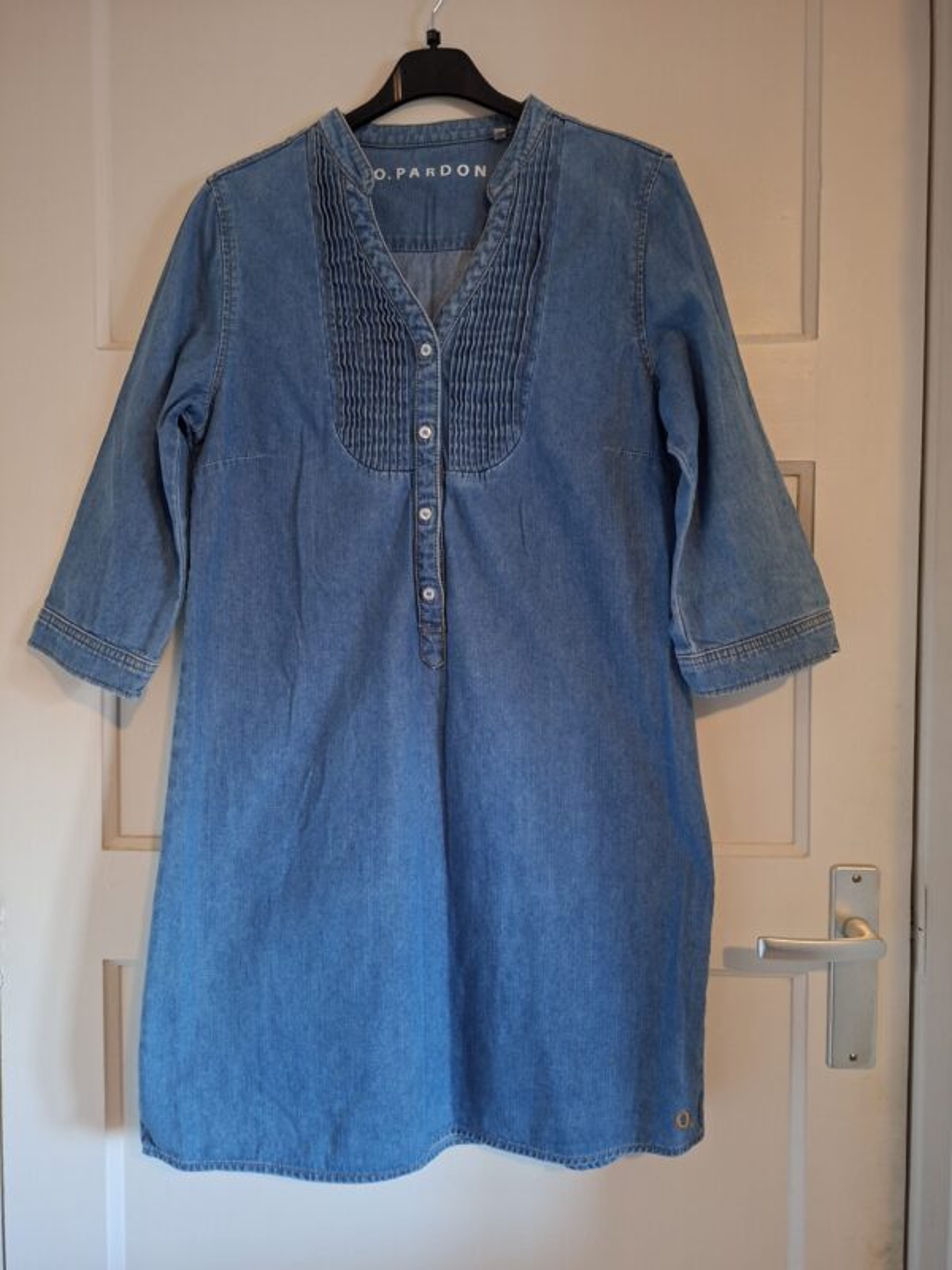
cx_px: 476
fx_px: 843
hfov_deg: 58.9
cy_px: 635
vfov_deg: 73.9
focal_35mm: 23
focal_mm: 5.54
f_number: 1.8
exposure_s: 1/25
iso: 400
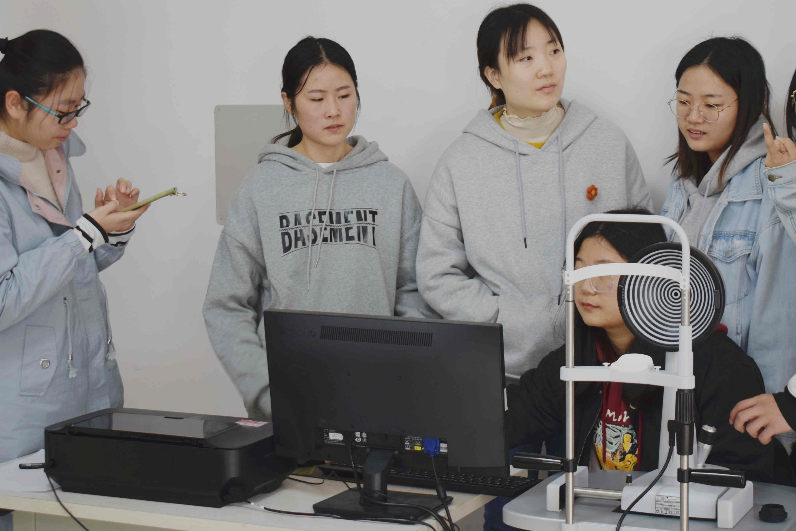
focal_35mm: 73
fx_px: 1614
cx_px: 501
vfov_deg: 18.6
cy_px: 186
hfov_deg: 27.6
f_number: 4.5
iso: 560
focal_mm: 34
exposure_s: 1/60
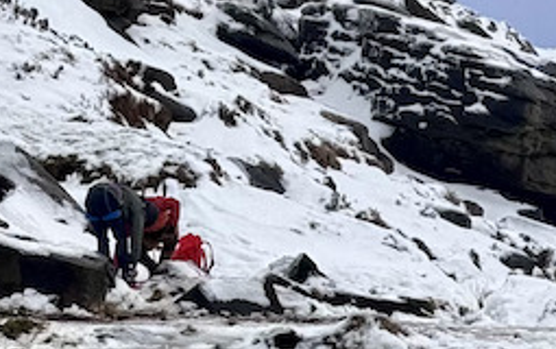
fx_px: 3626
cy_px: 737
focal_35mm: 239
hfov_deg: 8.7
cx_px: 57
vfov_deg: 5.4
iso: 64
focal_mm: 6.76
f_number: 1.78
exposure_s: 1/4310
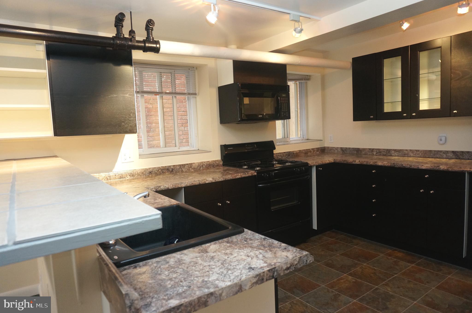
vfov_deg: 53.0
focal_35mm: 24
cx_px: 236
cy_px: 156
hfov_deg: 73.8
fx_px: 314
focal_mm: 16
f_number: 4
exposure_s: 1/60
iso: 1000
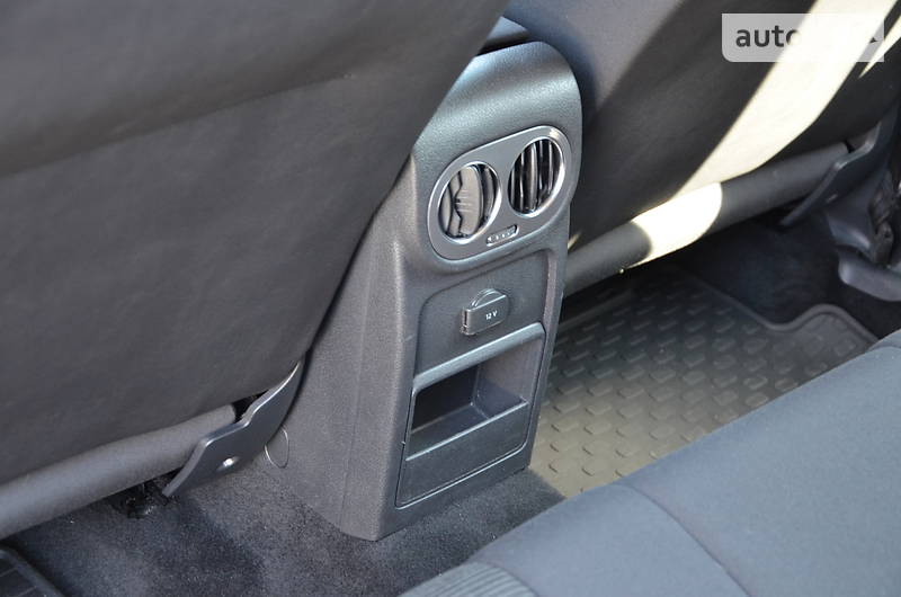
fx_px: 2173
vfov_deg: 15.6
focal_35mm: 87
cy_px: 298
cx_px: 450
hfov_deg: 23.4
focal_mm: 58
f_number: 5
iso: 900
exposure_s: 1/30
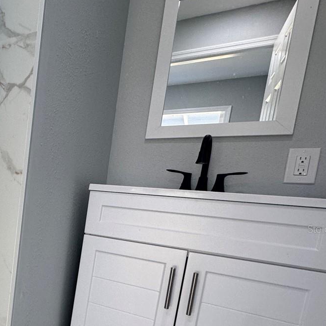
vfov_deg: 52.5
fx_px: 320
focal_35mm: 30
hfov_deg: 41.6
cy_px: 229
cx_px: -41
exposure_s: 1/120
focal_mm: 2.22
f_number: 2.2
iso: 125
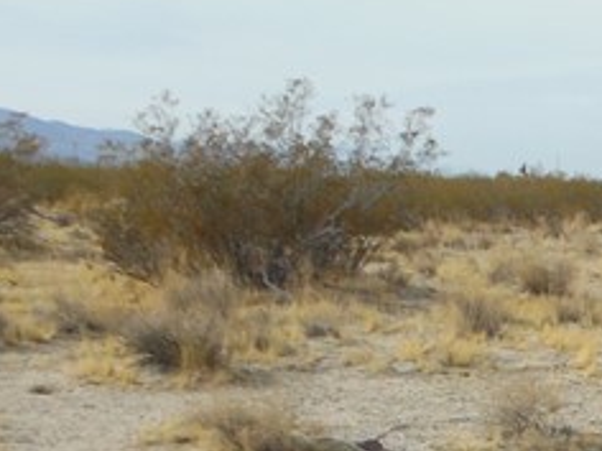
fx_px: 2191
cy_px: 820
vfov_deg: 11.0
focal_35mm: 126
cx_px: 1018
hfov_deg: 14.2
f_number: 3.3
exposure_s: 1/1250
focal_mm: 5.2
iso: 125
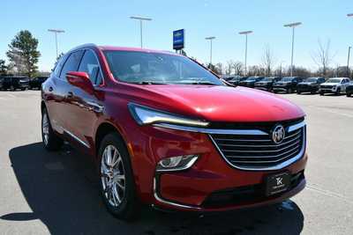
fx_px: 294
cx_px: 176
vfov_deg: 43.6
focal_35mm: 30
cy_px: 118
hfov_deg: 61.9
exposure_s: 1/250
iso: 110
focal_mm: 20
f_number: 8
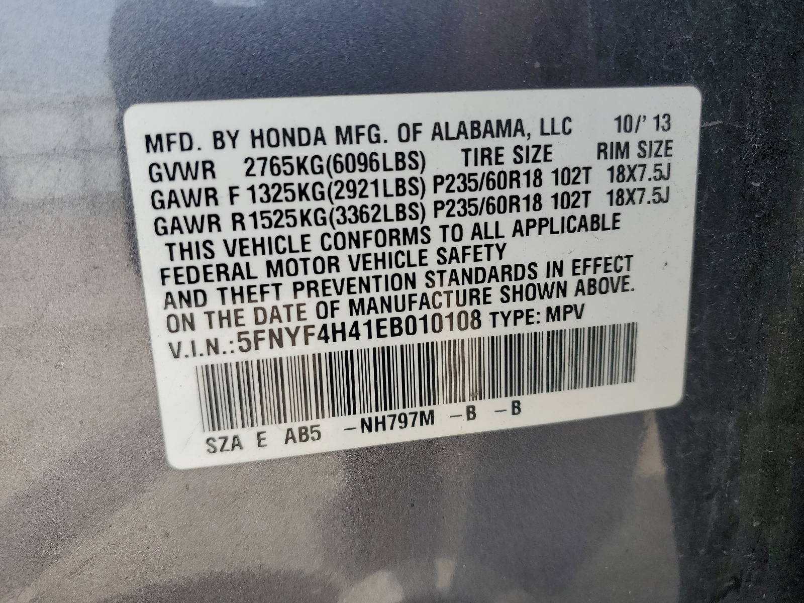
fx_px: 604
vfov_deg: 53.1
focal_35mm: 26
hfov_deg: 67.3
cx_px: 402
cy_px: 302
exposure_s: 1/769
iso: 50
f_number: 1.5
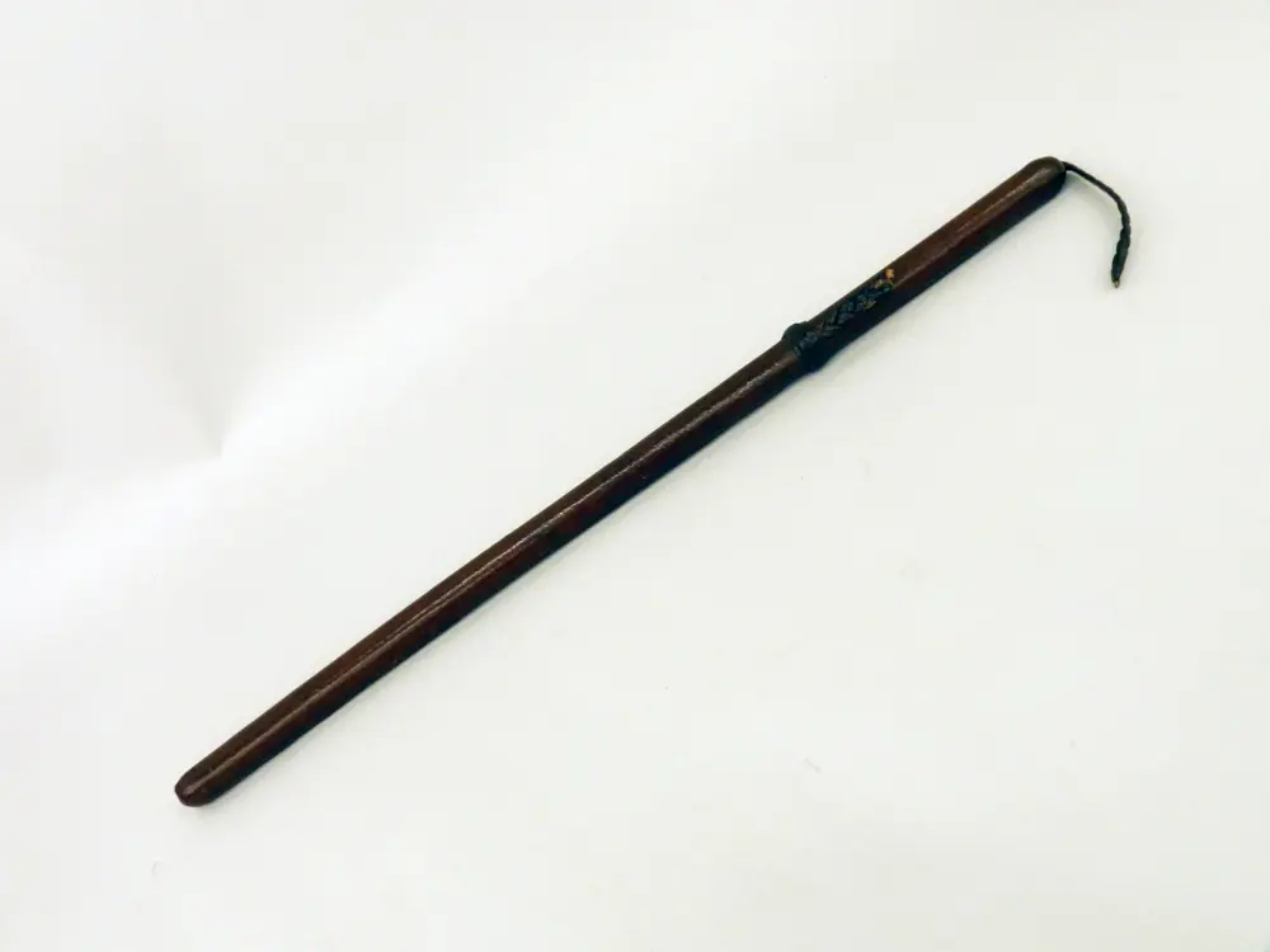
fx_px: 1174
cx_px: 635
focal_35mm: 32
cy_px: 476
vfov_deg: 44.2
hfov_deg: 56.8
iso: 400
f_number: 3.7
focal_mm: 5.6
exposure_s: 1/30
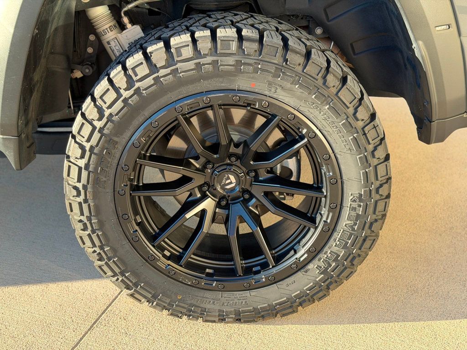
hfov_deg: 39.7
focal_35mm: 48
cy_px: 175
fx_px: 648
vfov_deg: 30.3
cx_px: 234
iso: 64
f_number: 1.78
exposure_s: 1/185
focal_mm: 6.76
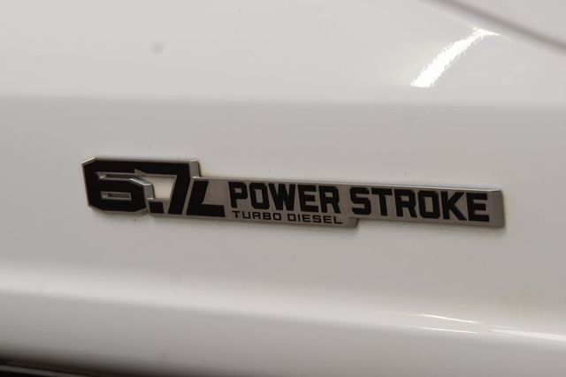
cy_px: 188
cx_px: 283
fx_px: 1651
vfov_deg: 13.0
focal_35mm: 105
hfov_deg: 19.5
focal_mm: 70
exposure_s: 1/30
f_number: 7.1
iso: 450
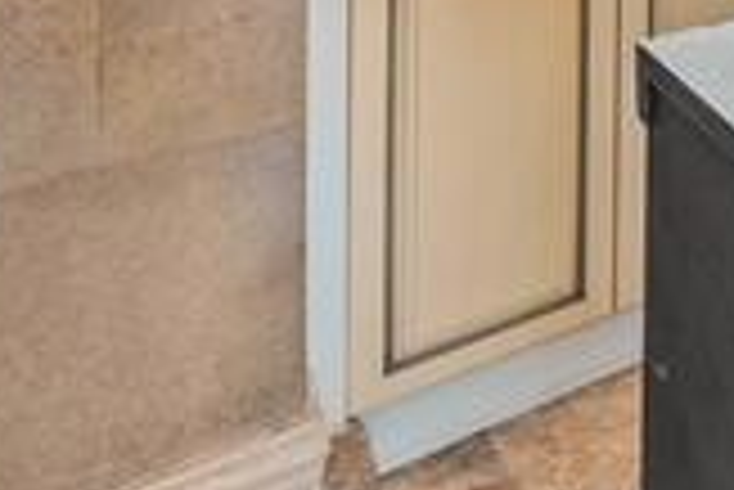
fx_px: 1122
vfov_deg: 19.1
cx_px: 1373
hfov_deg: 21.1
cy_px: -378
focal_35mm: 55
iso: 400
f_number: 9
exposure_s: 1/13
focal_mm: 14
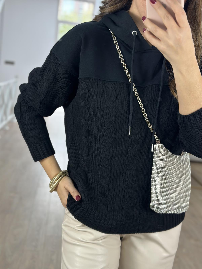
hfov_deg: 30.3
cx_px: 101
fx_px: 373
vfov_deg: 39.7
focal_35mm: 48
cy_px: 134
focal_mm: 6.86
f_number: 1.78
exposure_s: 1/127
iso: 64
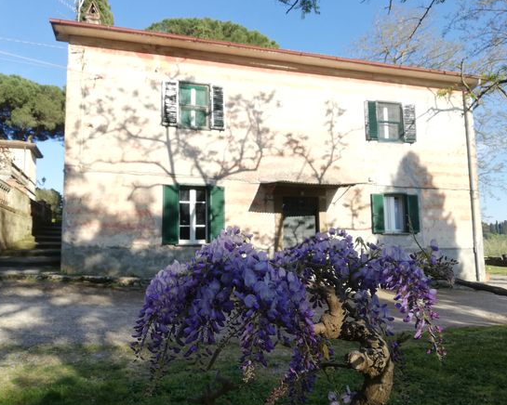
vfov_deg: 50.0
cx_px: 242
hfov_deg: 60.4
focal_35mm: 29
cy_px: 206
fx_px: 435
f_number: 2.2
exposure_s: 1/365
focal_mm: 3.81
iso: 50
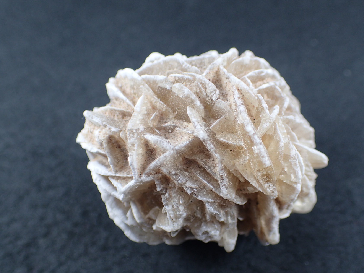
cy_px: 152
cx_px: 208
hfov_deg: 46.7
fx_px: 421
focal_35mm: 40
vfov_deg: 35.9
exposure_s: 1/125
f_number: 2.6
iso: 125
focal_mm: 6.42
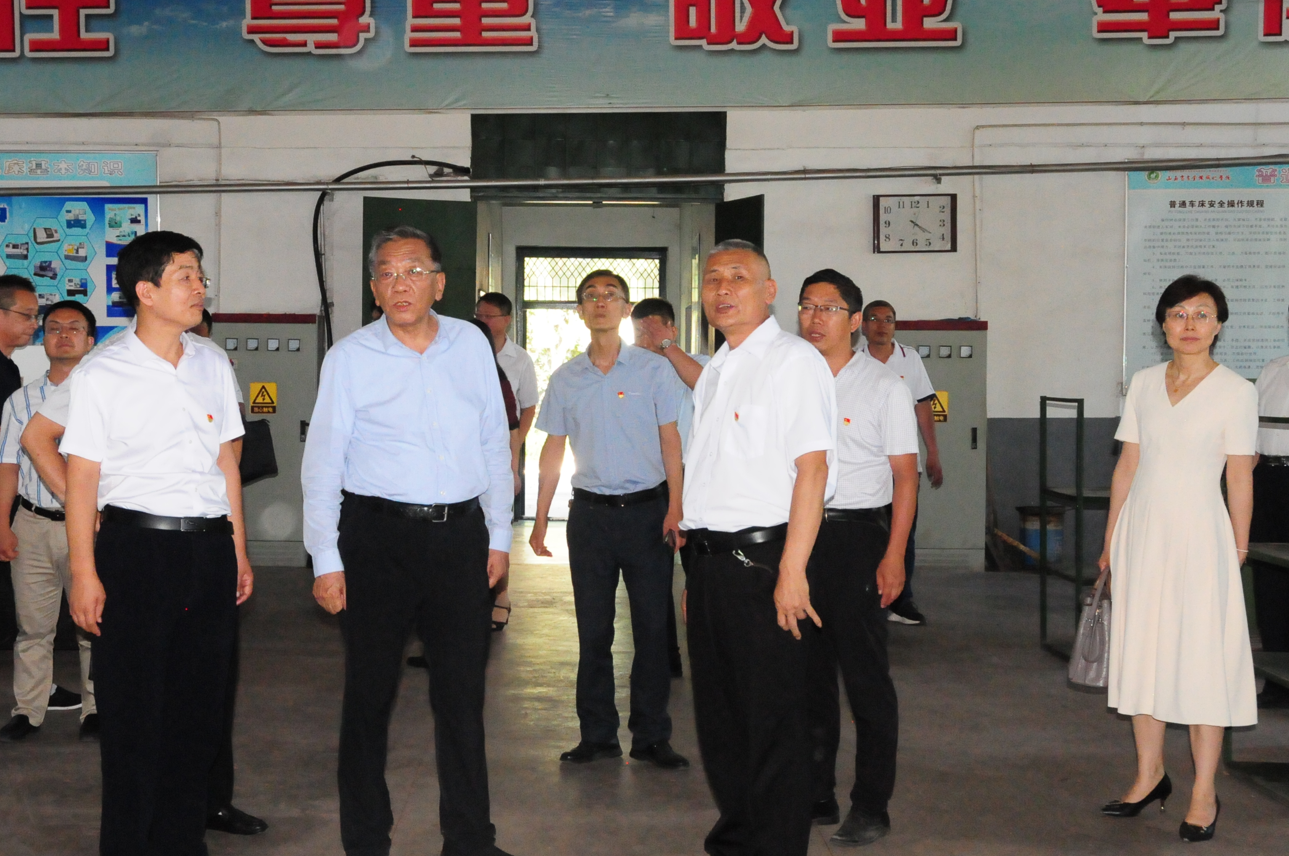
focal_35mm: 57
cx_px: 553
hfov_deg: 35.2
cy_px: 415
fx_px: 2028
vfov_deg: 23.8
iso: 3200
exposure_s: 1/60
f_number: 9
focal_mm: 27
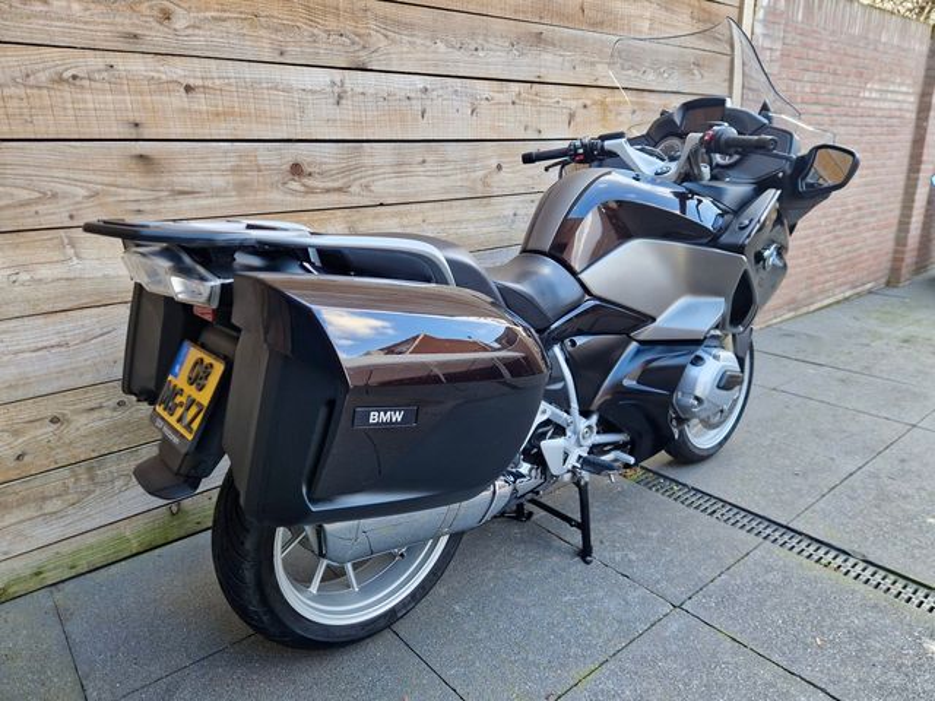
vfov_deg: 58.9
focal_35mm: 23
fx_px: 621
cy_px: 350
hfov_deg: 73.9
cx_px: 468
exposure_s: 1/180
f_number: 1.8
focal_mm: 5.4
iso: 100
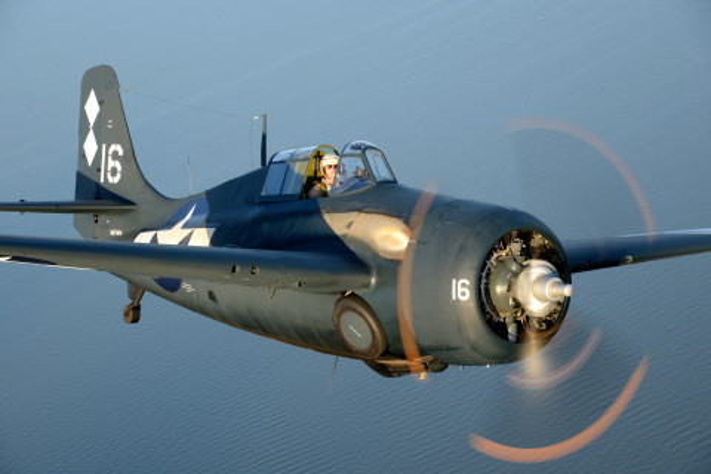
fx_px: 2074
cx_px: 356
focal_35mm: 105
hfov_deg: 19.5
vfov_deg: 13.0
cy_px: 237
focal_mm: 105
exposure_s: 1/100
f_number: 10
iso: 200
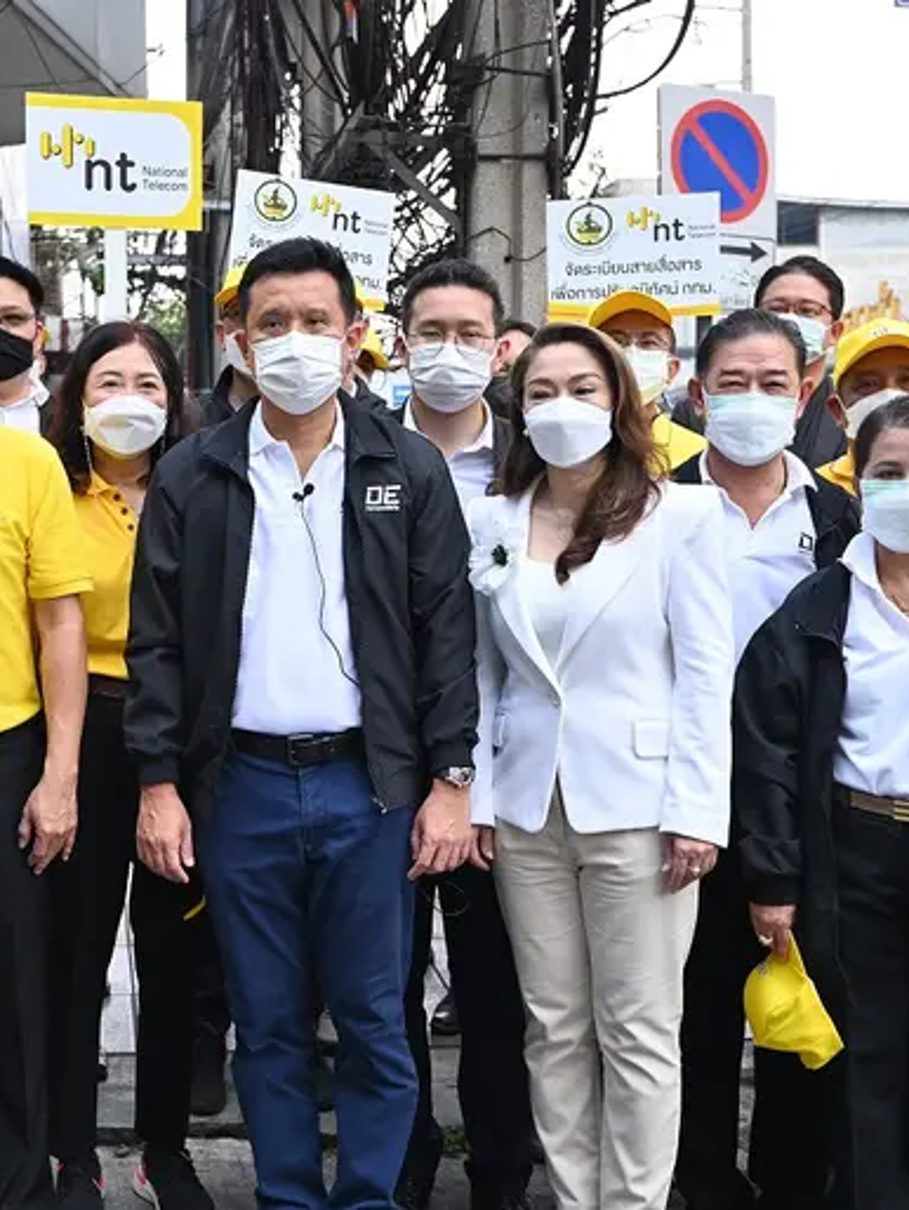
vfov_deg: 37.5
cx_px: 252
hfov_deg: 28.3
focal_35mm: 51
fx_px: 1784
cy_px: 601
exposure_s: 1/200
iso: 250
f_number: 5
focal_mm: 35
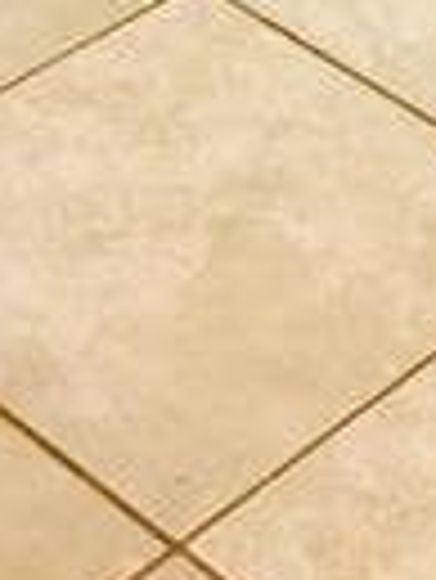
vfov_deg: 9.6
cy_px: -980
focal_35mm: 172
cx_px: 427
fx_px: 2884
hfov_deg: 8.6
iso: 64
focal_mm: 4.15
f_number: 2.2
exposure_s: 1/15
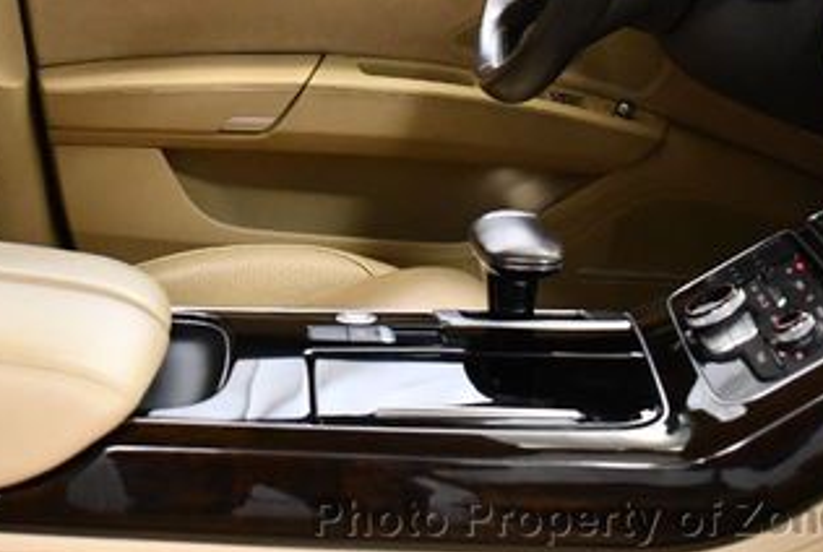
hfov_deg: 27.5
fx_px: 1672
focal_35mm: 73
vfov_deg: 18.3
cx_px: 273
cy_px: 9
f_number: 3.5
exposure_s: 1/125
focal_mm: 18
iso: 2000
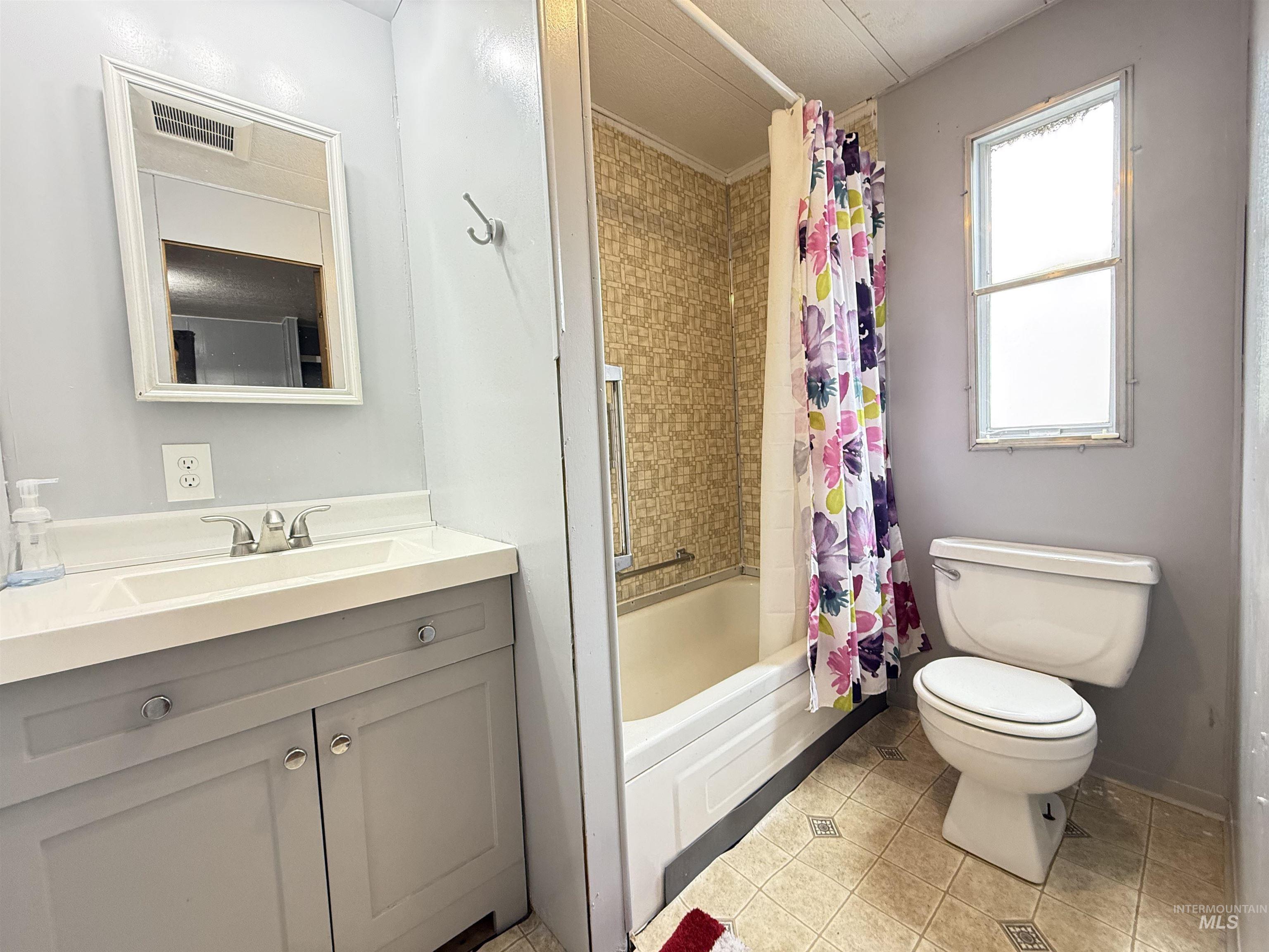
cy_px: 476
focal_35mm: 14
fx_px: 513
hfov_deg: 102.1
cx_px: 634
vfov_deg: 85.7
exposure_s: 1/60
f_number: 2.2
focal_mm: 2.22
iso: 320
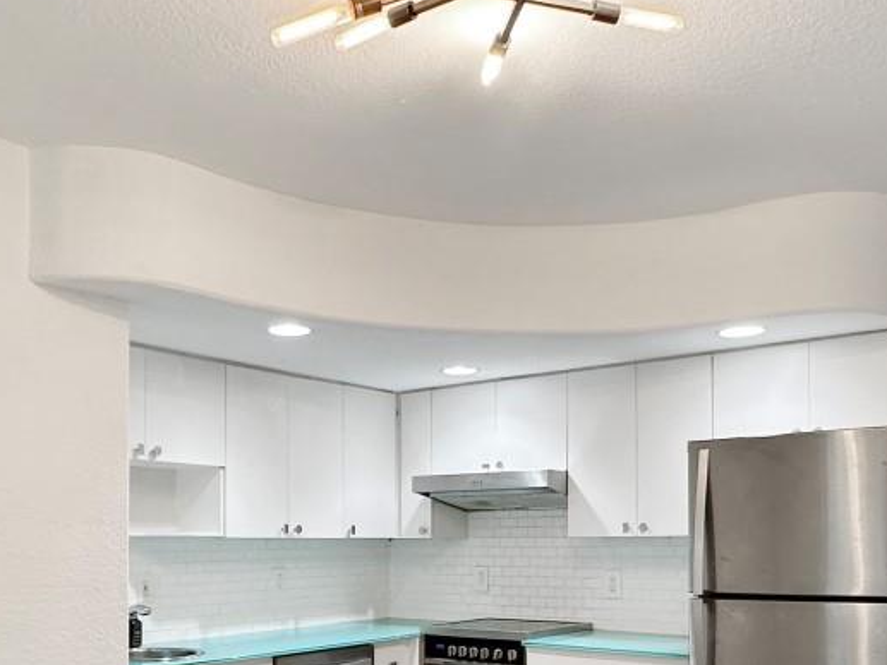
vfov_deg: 35.5
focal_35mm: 39
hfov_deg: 47.6
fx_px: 1000
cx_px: 364
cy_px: 542
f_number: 2.2
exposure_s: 1/60
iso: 160
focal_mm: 2.22
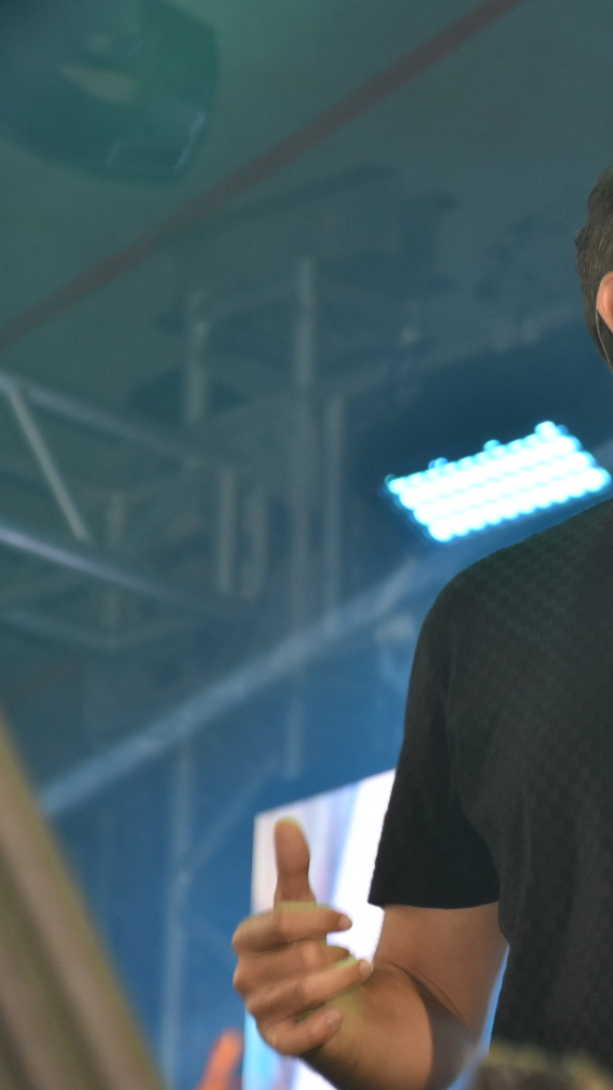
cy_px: 568
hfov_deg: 4.3
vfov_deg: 7.6
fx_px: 8145
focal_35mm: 282
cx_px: 736
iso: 800
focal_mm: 112
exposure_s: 1/100
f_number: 5.6
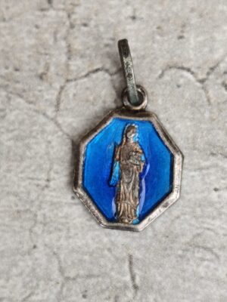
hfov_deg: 15.9
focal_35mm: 93
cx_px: 114
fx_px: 813
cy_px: 151
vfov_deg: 21.1
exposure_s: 1/100
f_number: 1.65
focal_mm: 6.19
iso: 200
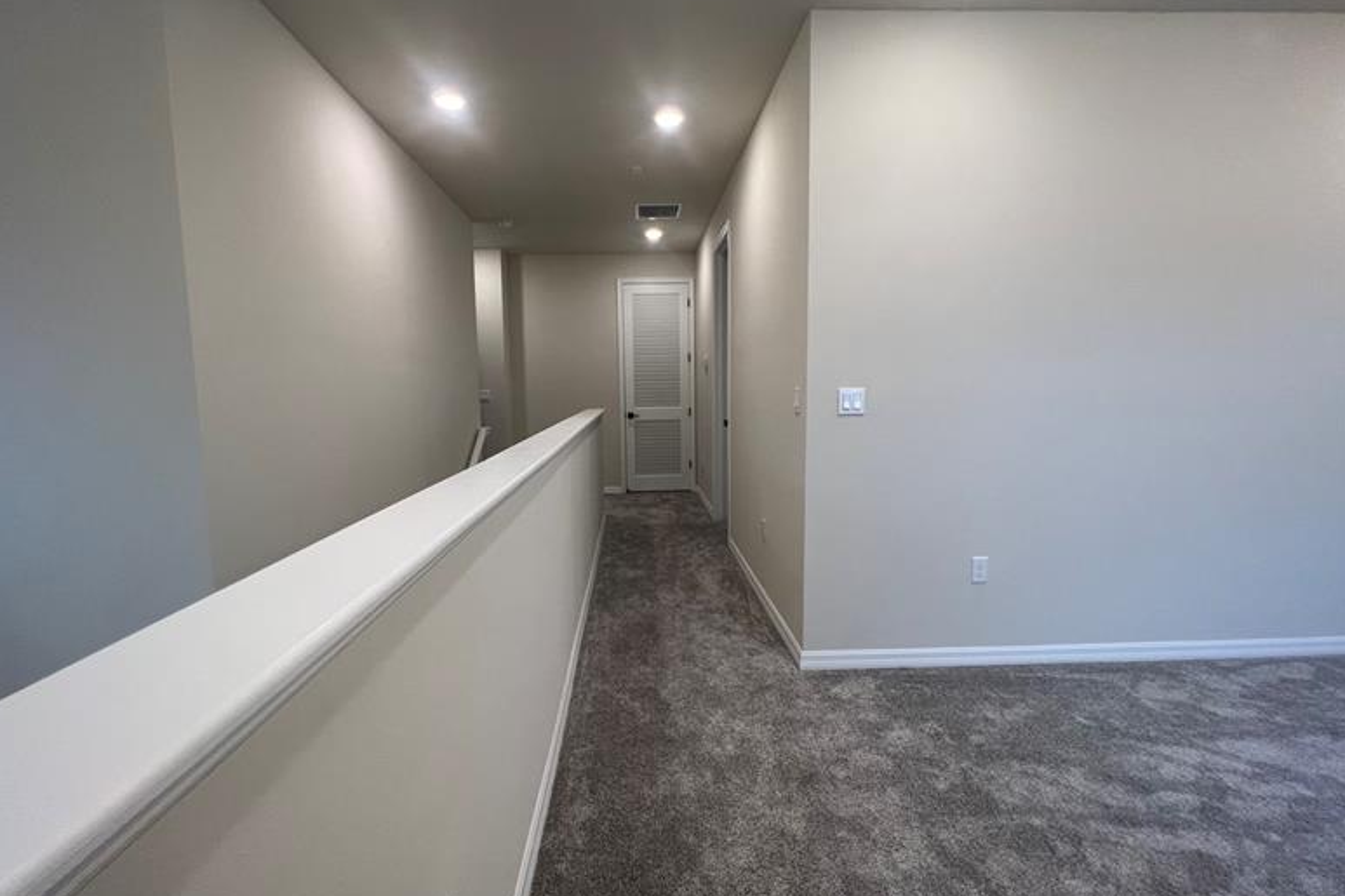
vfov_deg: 81.2
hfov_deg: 104.2
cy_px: 438
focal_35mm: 14
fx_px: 523
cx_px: 654
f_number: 1.8
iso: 160
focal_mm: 1.57
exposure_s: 1/120
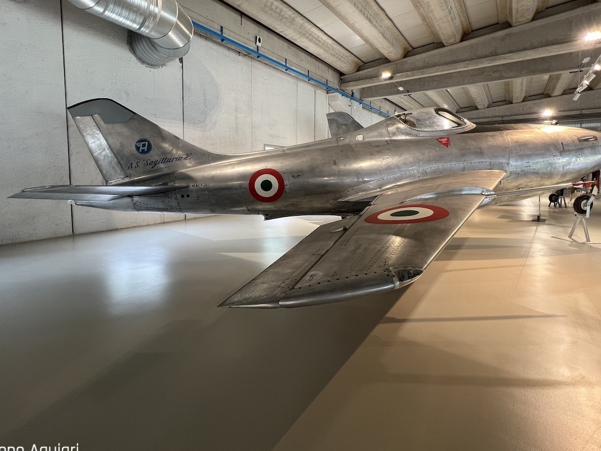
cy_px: 194
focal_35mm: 16
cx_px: 309
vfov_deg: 77.7
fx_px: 278
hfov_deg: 94.5
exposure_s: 1/100
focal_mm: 1.57
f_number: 1.8
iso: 125
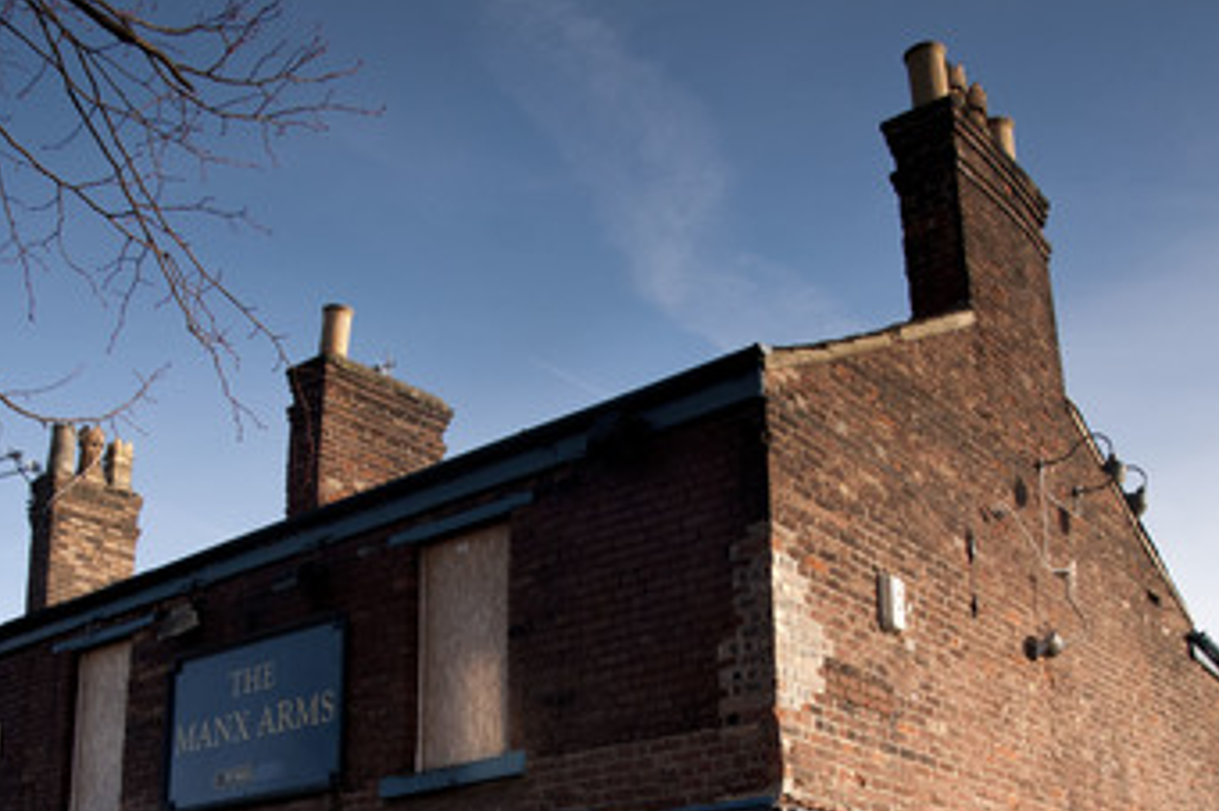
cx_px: 500
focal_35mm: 45
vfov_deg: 28.7
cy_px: 729
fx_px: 1523
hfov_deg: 43.4
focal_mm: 16
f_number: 8
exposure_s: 1/320
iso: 800
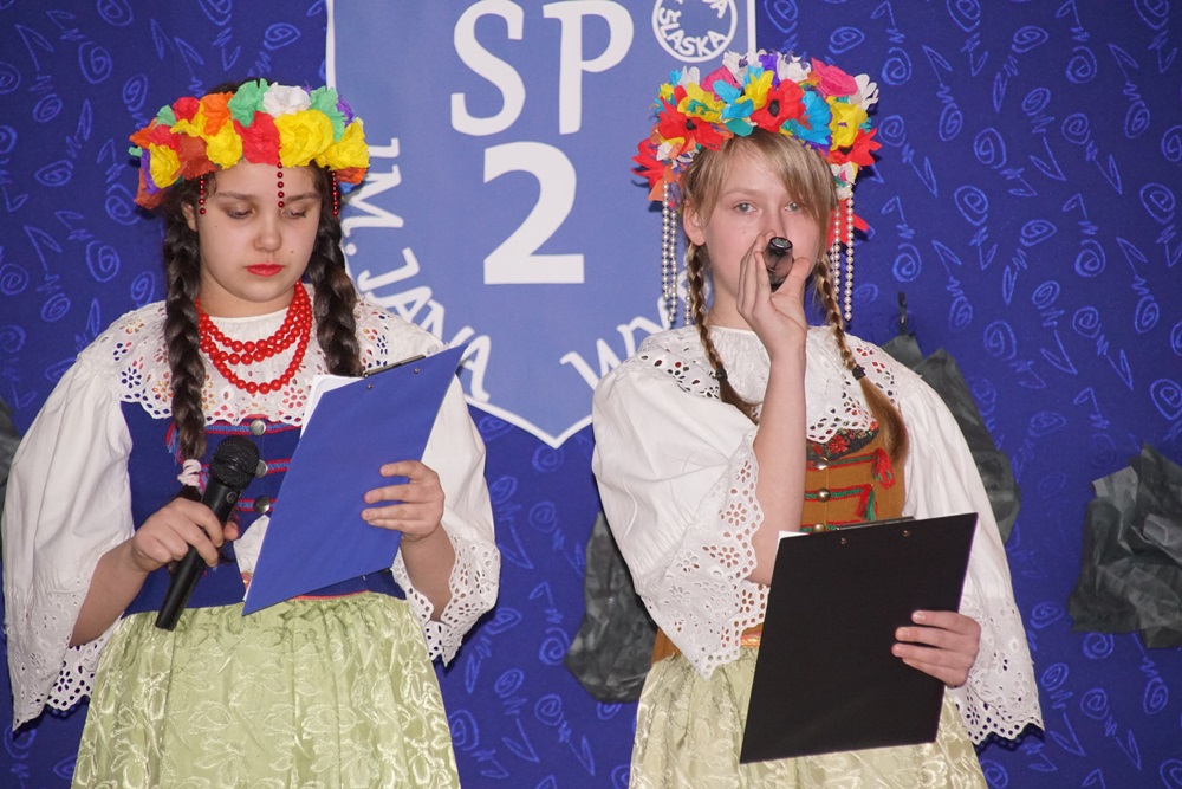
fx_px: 7388
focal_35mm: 225
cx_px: 591
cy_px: 394
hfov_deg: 9.1
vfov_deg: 6.1
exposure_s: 1/60
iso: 2000
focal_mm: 150
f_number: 5.6
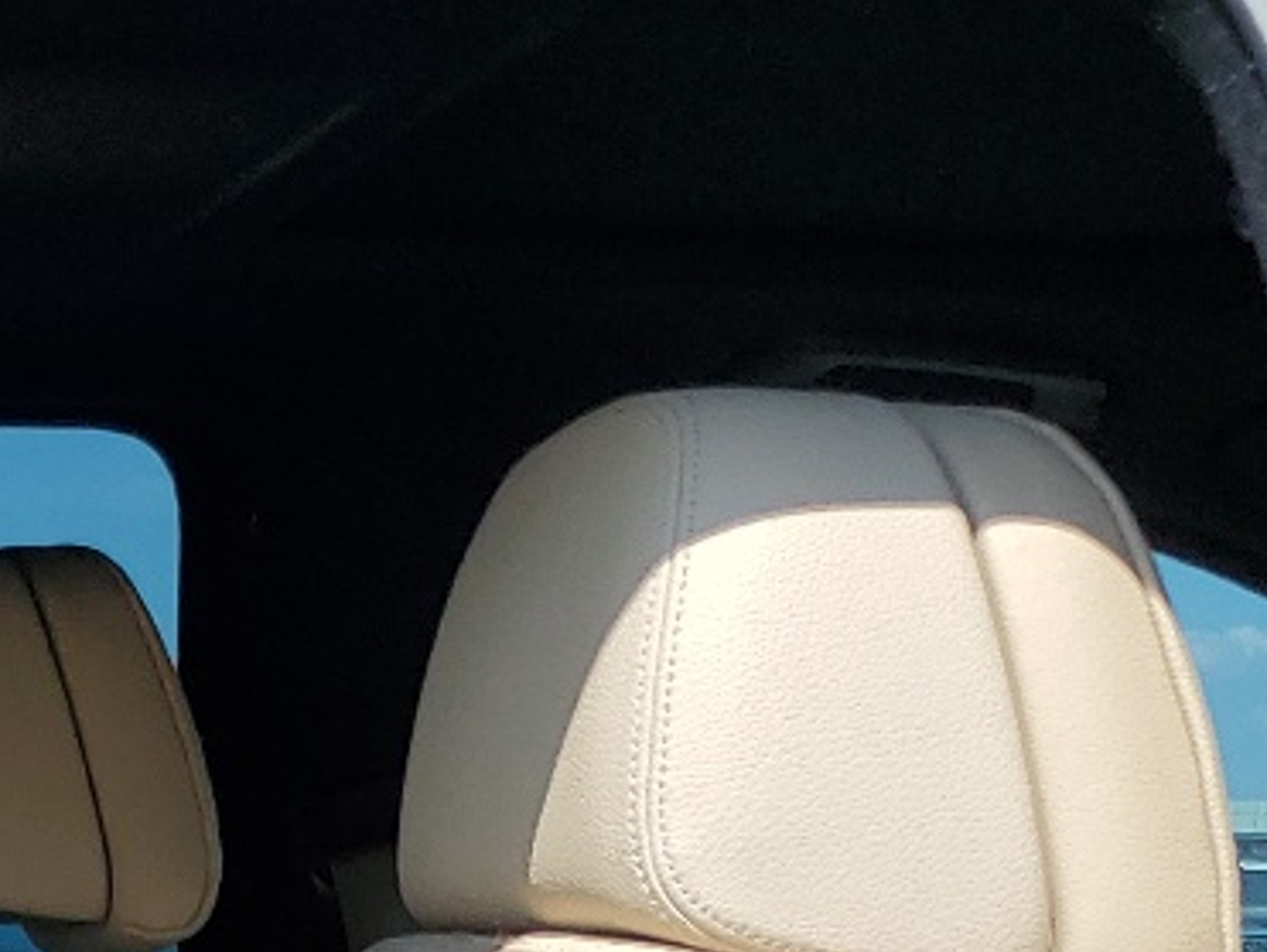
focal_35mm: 112
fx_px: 4103
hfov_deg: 16.3
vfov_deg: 12.1
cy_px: 1740
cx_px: -512
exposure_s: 1/2500
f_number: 1.5
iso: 50
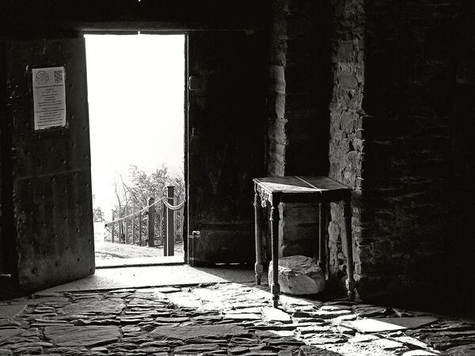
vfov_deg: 20.2
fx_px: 1002
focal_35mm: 73
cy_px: 178
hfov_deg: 26.7
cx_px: 238
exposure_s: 1/100
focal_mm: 13.2
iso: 100
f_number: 4.5
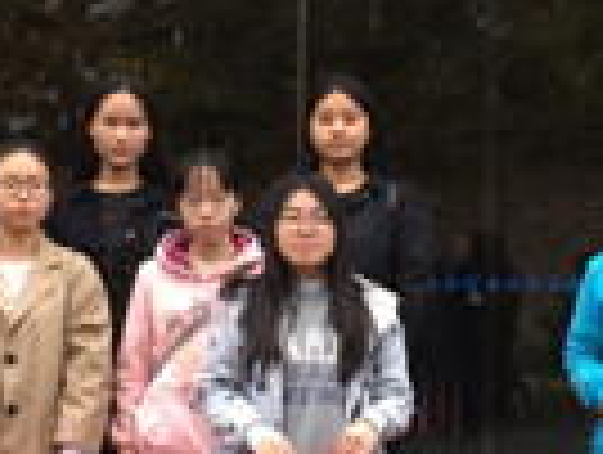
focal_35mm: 151
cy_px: 16
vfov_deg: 9.8
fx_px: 2635
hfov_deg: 13.0
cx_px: 396
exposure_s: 1/128
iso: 32
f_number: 2.2
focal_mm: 4.15
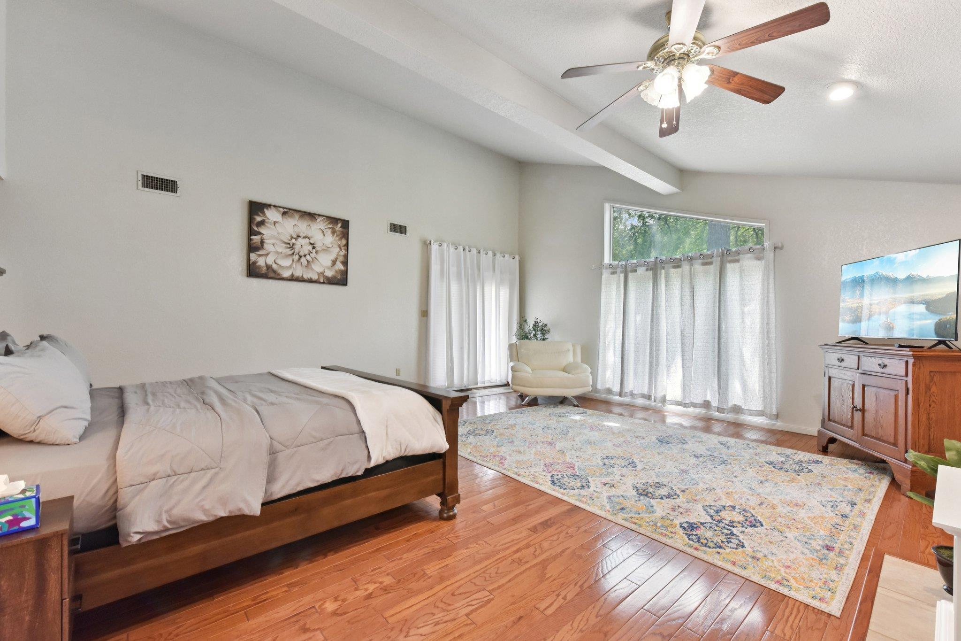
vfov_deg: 81.2
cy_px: 320
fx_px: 374
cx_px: 480
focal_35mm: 14
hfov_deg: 104.3
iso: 500
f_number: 8
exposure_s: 1/15
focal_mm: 14
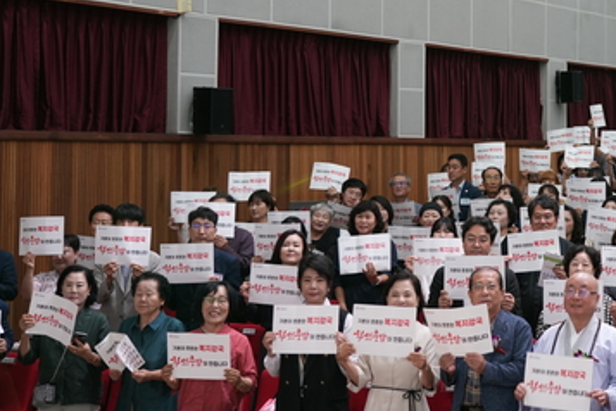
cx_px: 504
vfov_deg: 18.3
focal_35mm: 74
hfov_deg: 26.8
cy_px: 95
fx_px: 1266
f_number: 4
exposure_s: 1/50
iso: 1600
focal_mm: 44
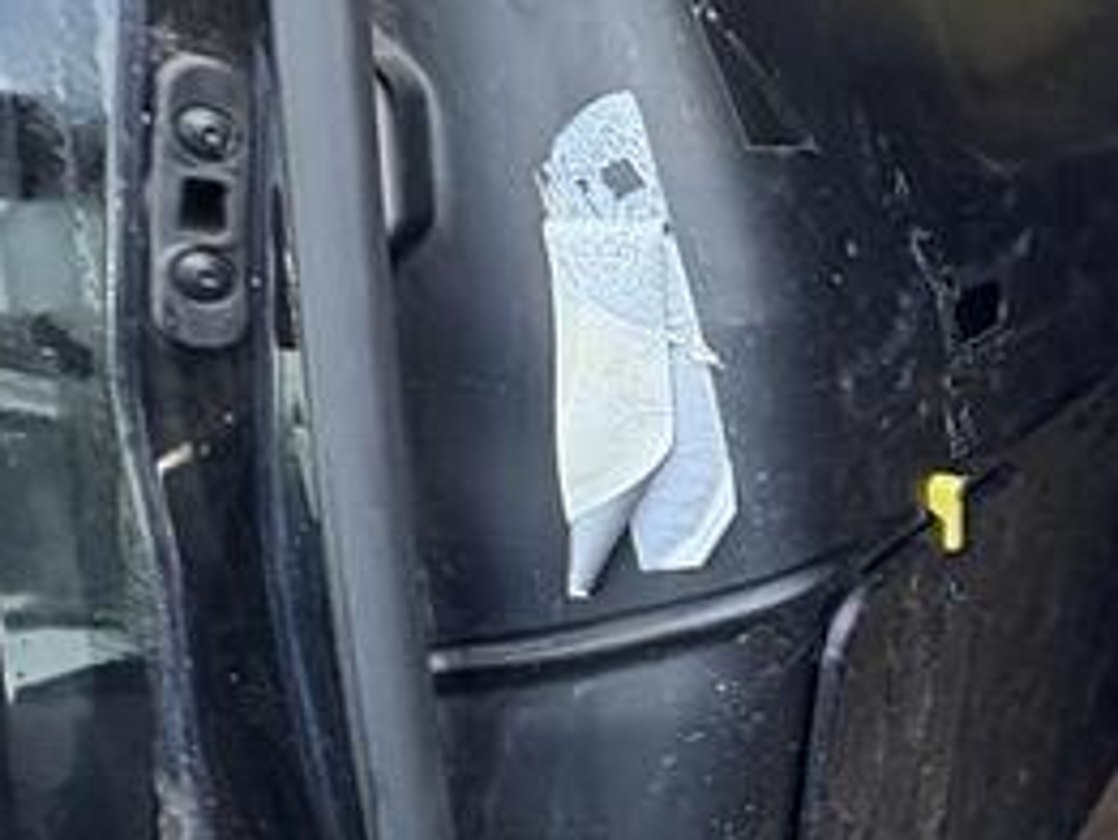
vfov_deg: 29.6
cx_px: 1534
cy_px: 673
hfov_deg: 29.7
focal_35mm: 48
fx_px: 1551
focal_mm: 2.22
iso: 125
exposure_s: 1/99
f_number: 2.2
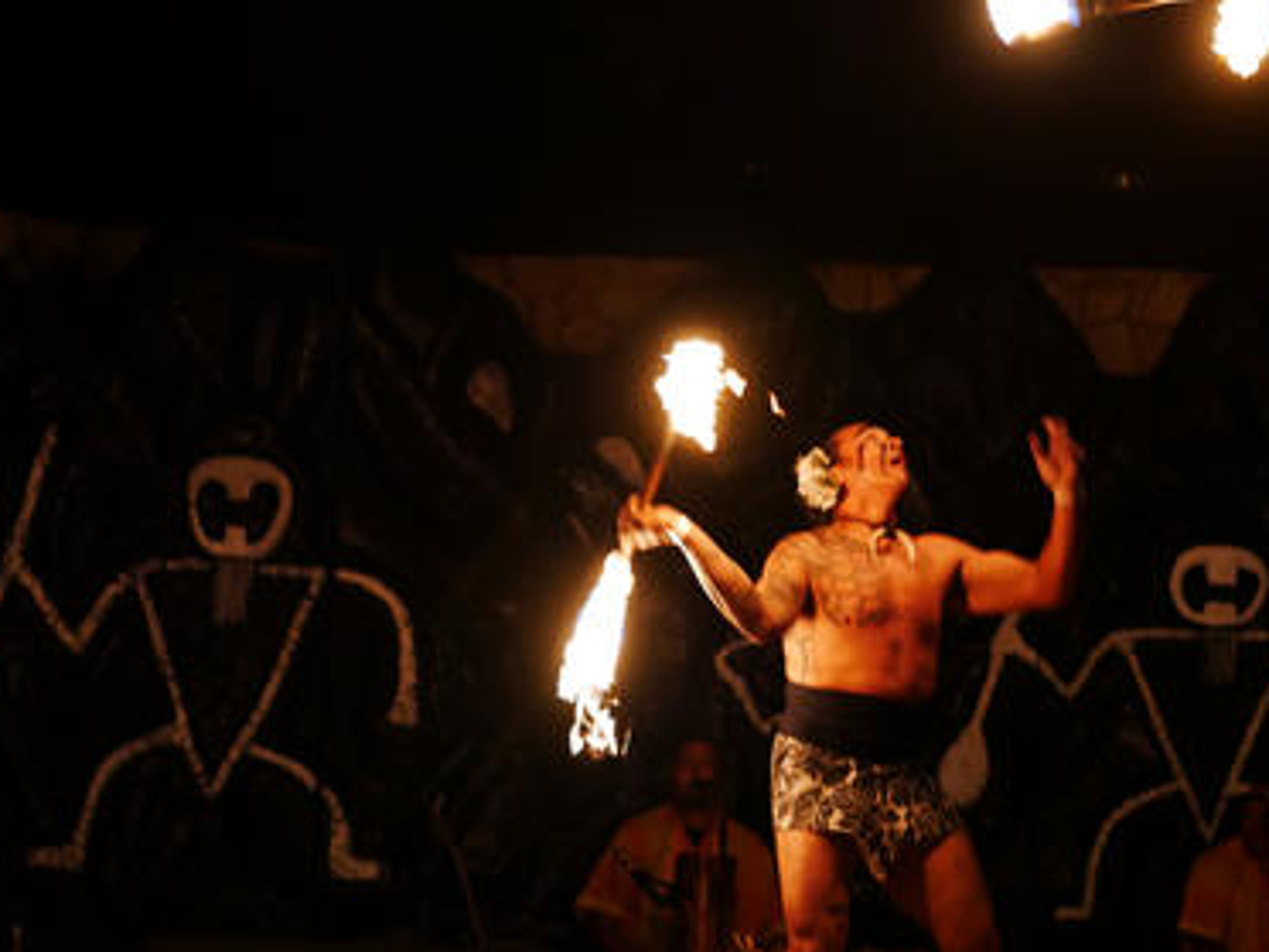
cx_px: 689
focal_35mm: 109
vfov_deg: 13.6
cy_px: 440
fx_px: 3996
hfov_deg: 18.0
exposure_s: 1/100
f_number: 1.8
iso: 2000
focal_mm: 45
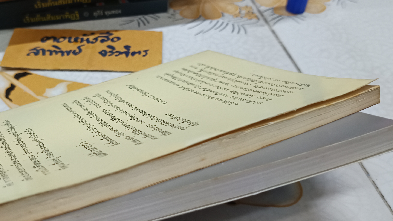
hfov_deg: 49.7
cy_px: 115
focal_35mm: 40
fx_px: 417
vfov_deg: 29.7
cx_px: 134
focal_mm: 5.31
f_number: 1.7
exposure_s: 1/33.3
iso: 1145
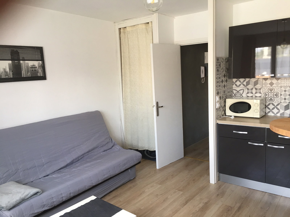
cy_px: 108
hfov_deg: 61.7
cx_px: 145
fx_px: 243
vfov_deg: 48.2
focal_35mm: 29
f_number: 2.2
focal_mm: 4.15
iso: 100
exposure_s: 1/33
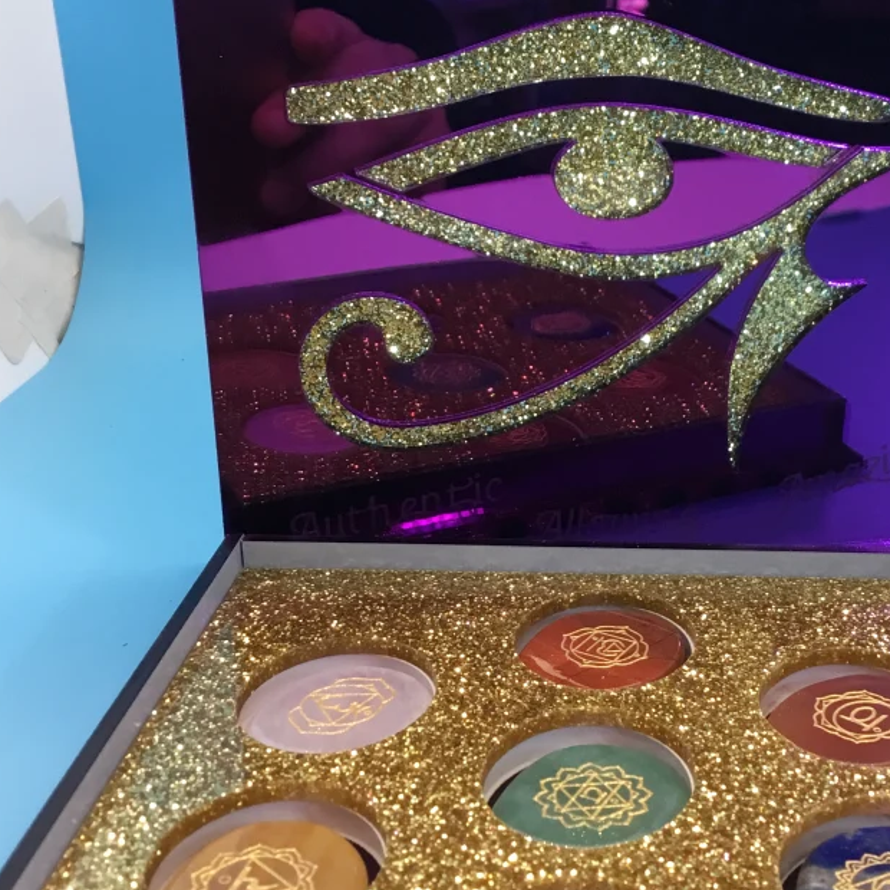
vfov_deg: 32.2
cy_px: 425
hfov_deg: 31.9
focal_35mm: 53
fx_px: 1542
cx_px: 613
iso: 32
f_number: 2.4
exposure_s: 1/30
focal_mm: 3.3
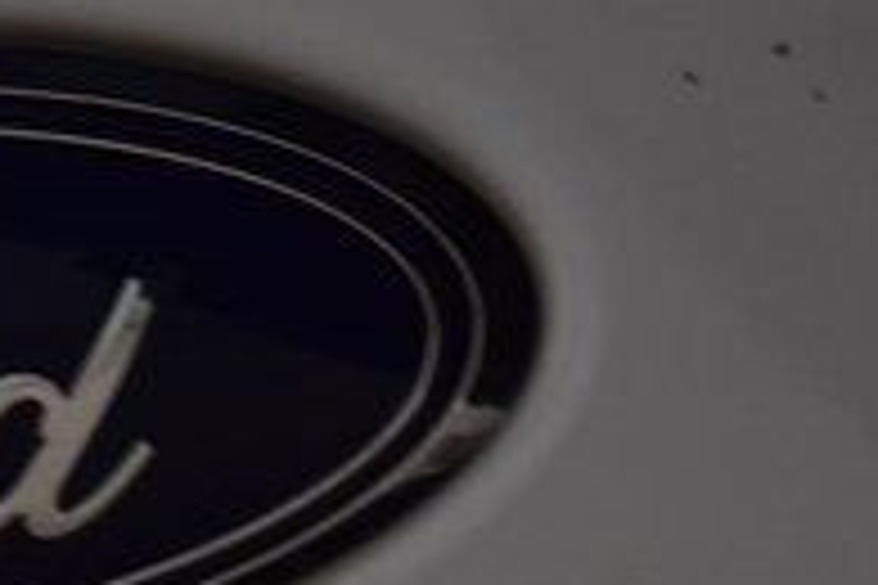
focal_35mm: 488
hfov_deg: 4.2
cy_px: 925
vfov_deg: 2.8
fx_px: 11901
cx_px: -131
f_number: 7.1
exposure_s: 1/30
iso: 900
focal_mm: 62
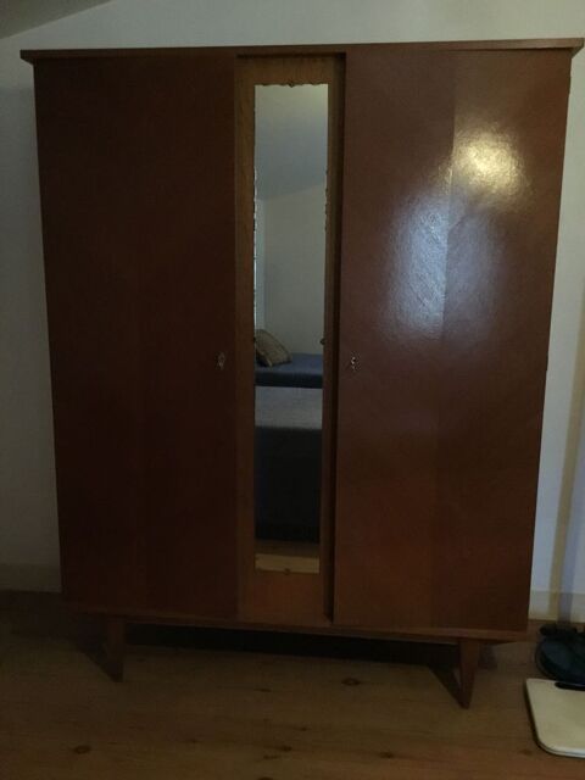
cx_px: 292
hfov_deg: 45.4
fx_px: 699
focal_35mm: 31
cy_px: 390
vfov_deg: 58.4
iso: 800
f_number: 2.4
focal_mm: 3.3
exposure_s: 1/17
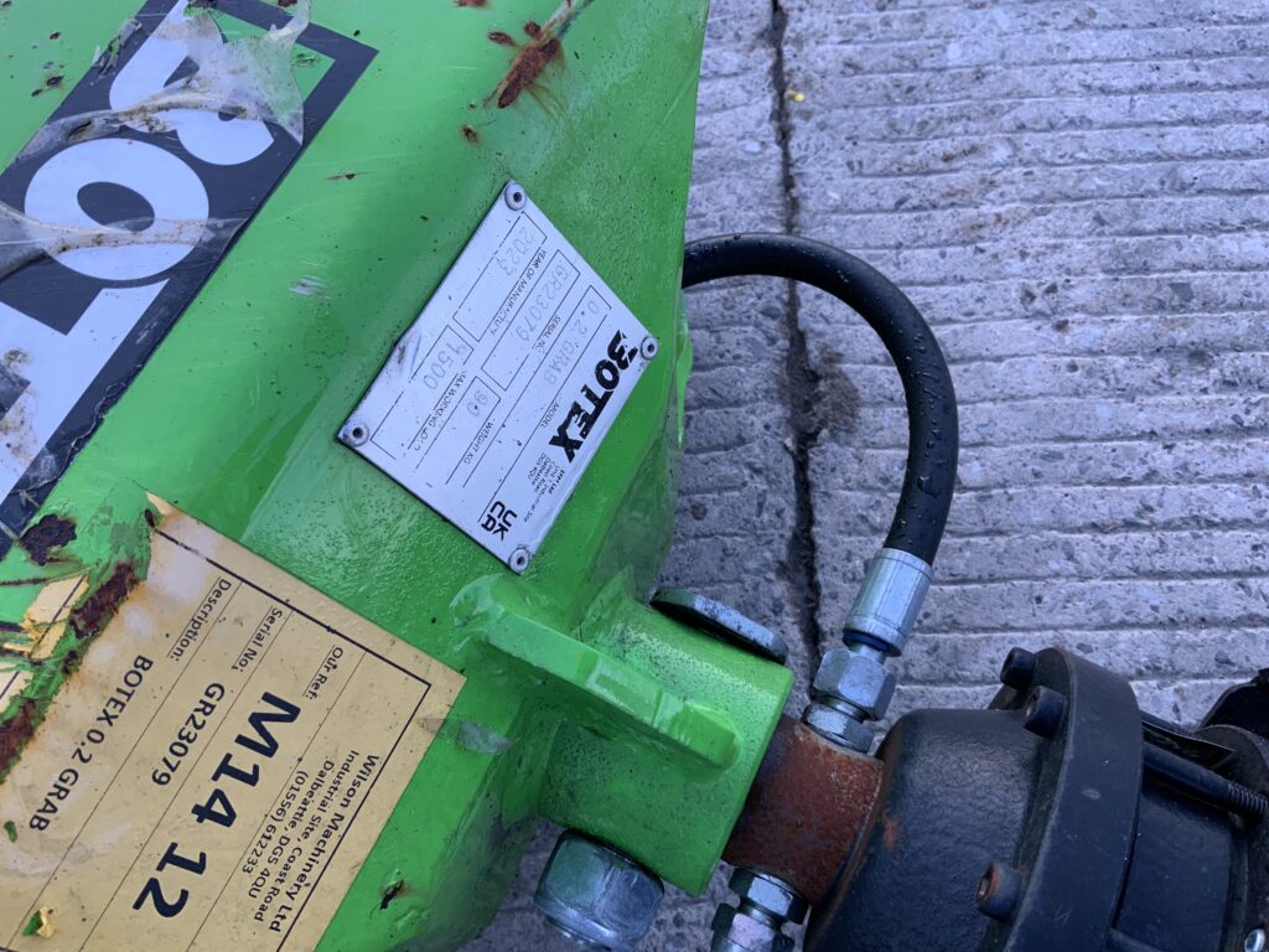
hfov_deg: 61.7
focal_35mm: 29
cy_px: 476
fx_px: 1063
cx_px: 634
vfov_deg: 48.2
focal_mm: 3
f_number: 1.8
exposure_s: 1/122
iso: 40
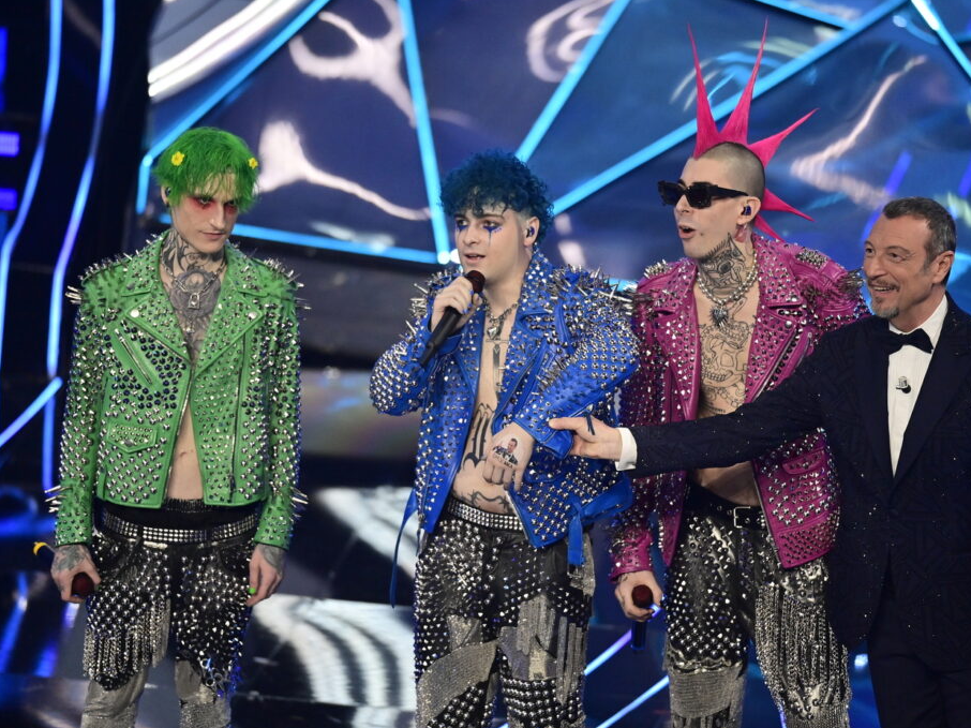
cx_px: 547
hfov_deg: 6.1
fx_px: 9142
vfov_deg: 4.6
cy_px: 363
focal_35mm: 326
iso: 4000
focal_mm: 300
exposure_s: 1/640
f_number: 2.8
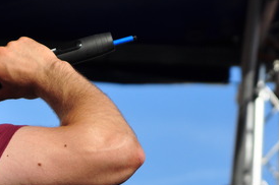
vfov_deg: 5.0
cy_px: 170
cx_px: 24
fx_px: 2105
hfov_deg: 7.6
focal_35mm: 272
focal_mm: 70
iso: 250
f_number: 4
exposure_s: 1/2000
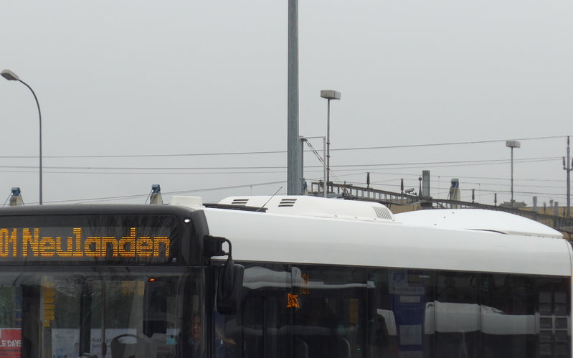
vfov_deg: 8.0
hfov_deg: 12.8
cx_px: 247
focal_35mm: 164
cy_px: 309
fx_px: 2561
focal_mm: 20.4
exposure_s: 1/80
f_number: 4.8
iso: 80
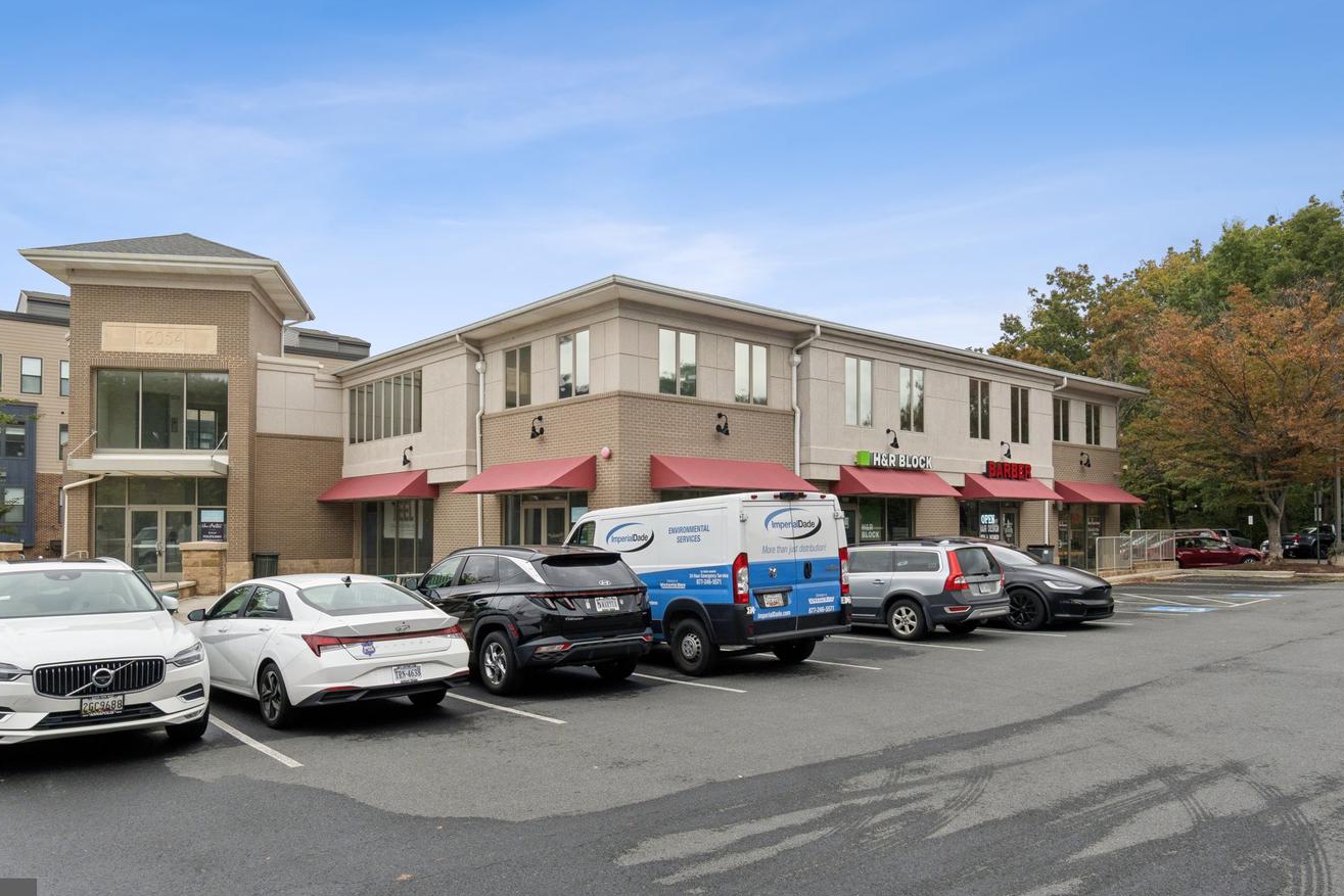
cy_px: 440
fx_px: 859
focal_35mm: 23
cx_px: 613
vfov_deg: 55.1
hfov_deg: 75.9
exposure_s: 1/250
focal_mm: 14
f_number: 9
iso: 200
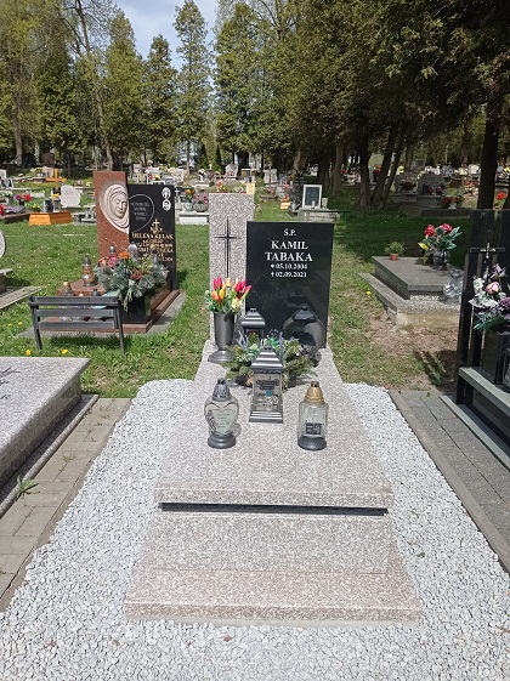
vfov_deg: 63.5
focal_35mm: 28
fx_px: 551
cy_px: 340
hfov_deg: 49.7
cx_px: 255
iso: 106
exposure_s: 1/3300
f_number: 1.79
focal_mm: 4.74
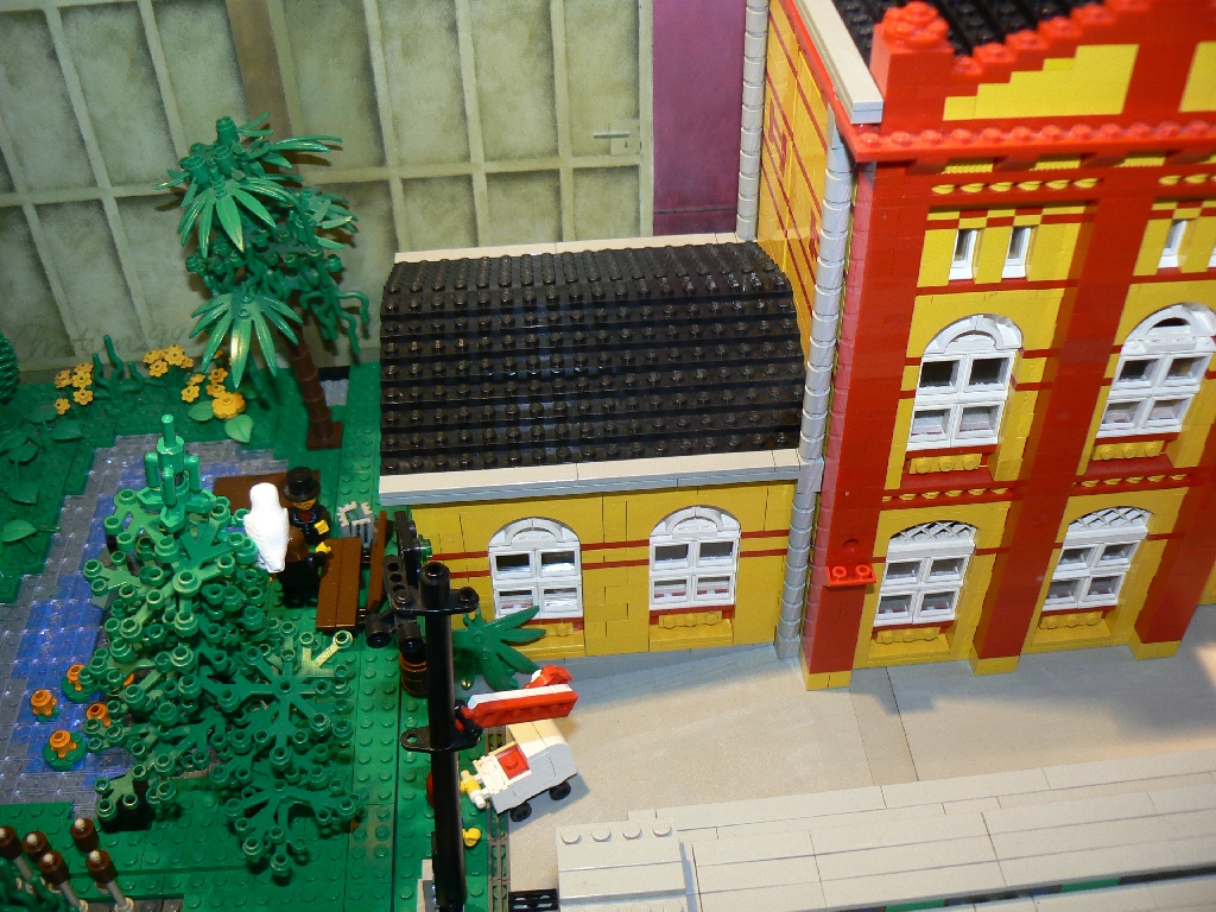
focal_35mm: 36
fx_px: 1265
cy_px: 456
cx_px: 608
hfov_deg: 51.4
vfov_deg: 39.7
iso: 100
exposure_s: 1/30
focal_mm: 6
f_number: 2.8
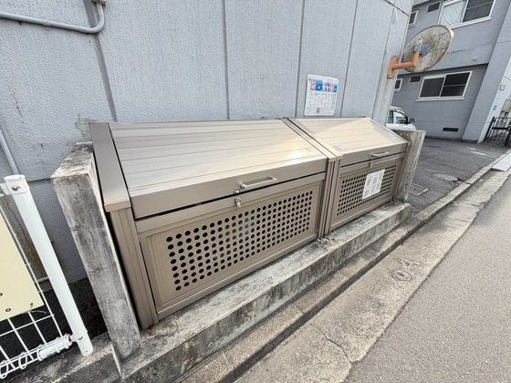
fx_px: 207
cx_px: 256
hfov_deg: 102.1
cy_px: 192
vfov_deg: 85.7
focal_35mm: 14
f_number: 2.2
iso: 50
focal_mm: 2.22
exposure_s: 1/273
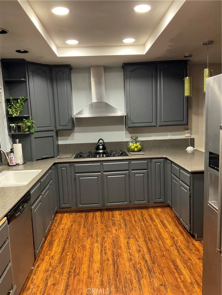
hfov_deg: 48.2
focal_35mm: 29
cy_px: 148
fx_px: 248
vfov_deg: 61.7
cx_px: 111
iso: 250
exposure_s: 1/60
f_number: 1.8
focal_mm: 3
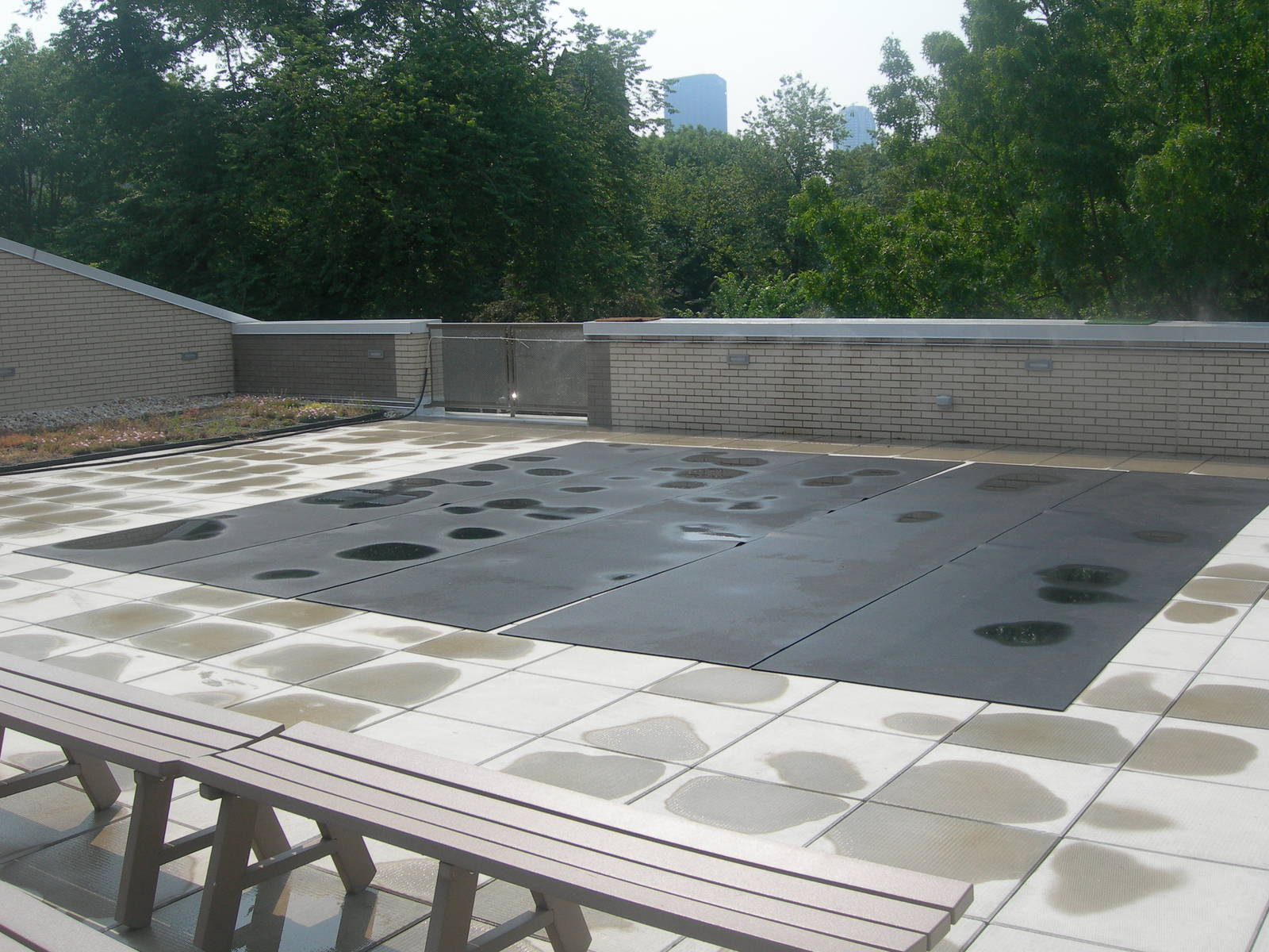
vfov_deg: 37.7
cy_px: 476
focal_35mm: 38
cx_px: 634
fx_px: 1393
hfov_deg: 49.0
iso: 50
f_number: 4.8
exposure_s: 1/553
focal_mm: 7.8
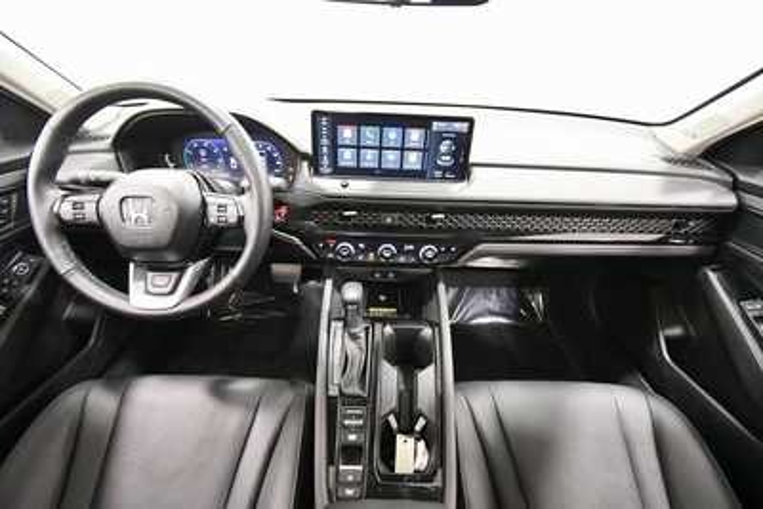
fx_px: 318
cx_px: 382
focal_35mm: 15
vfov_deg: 77.4
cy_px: 254
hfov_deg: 100.4
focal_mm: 10
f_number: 4.5
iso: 6400
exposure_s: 1/60
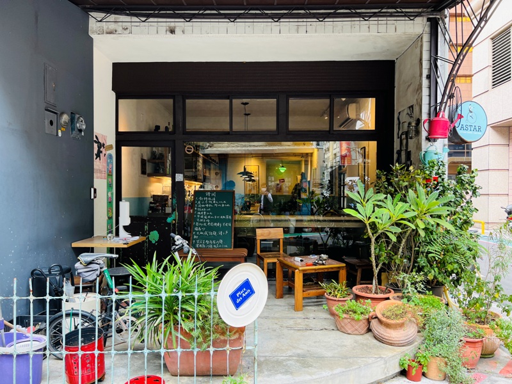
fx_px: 385
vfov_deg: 53.1
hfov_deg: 67.3
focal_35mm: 26
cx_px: 256
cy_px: 192
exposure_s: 1/121
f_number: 1.5
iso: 64
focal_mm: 5.7
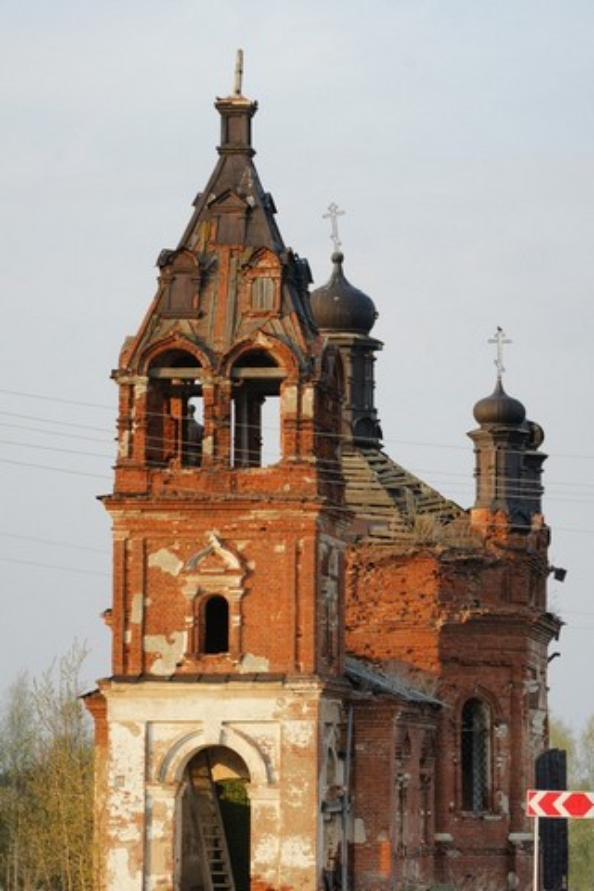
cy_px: 446
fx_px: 3712
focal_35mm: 150
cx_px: 297
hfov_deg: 9.1
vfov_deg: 13.7
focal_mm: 100
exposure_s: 1/250
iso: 500
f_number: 10
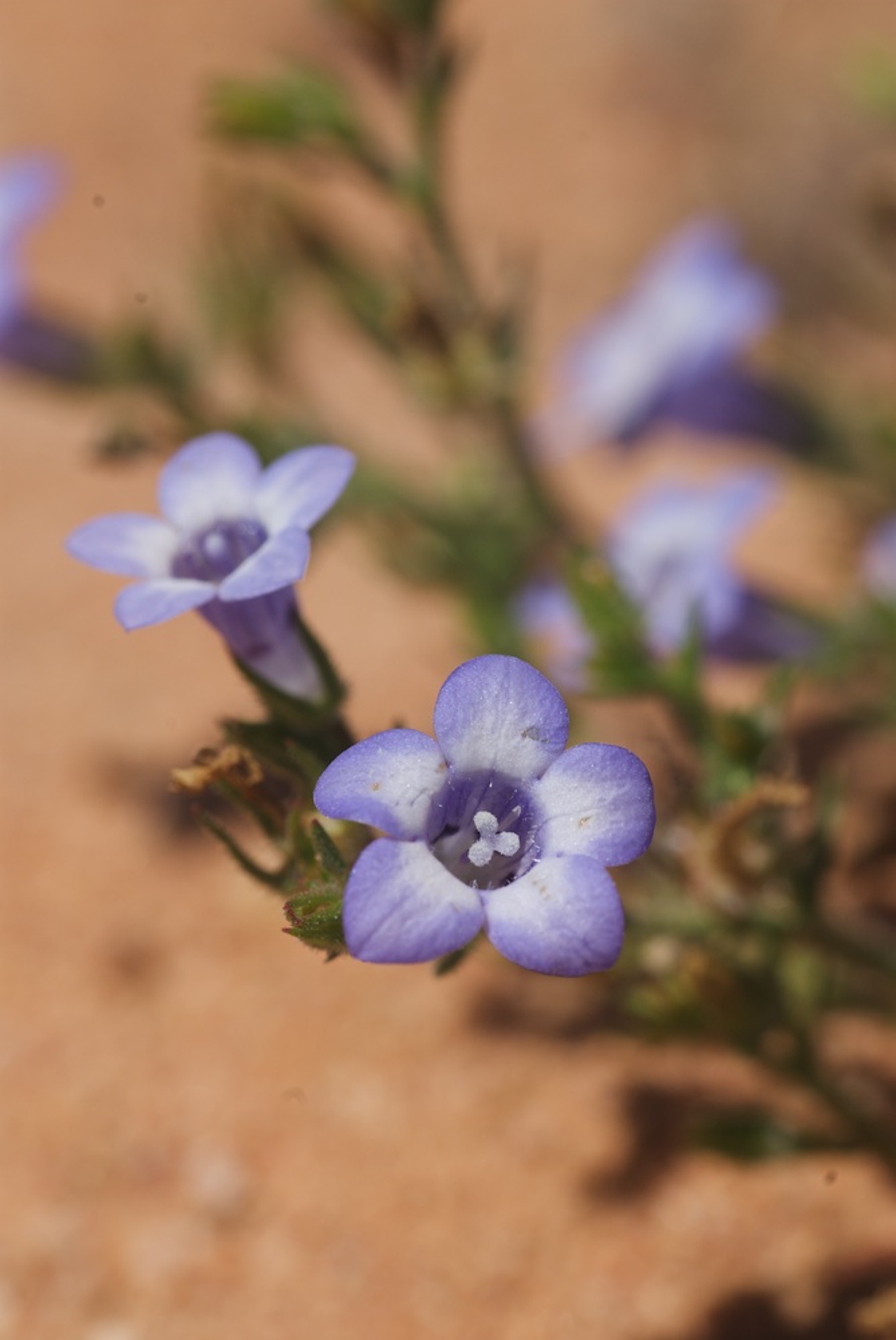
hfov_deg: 10.2
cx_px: 448
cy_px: 670
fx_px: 5027
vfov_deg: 15.2
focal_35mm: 135
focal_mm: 90
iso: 160
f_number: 16
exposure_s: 1/200
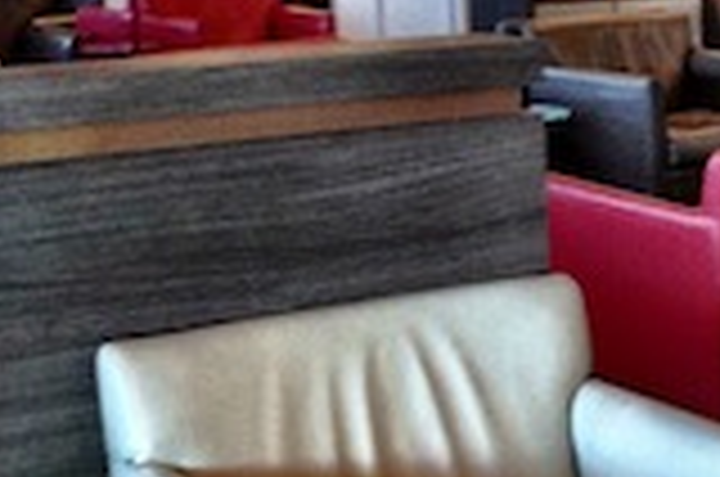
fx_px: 2275
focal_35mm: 114
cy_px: -151
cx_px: 576
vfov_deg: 11.6
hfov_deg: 17.8
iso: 100
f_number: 2.4
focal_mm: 4.28
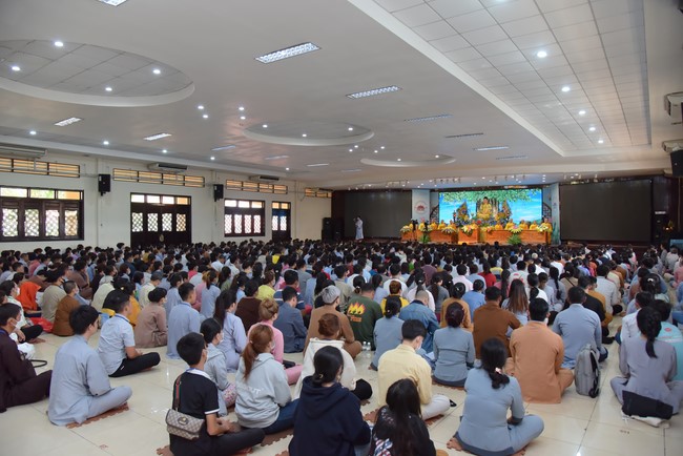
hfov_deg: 73.7
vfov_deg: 53.2
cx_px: 342
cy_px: 228
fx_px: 456
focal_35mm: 24
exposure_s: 1/100
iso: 1250
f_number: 5
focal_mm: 24
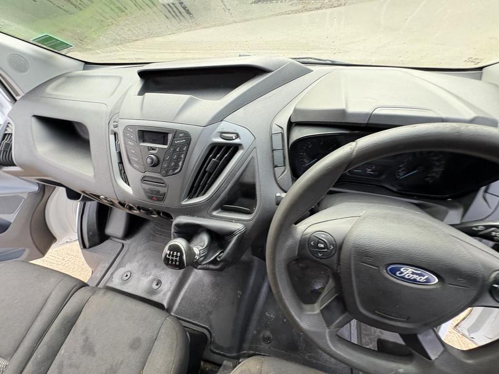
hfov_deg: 102.1
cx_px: 250
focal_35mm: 14
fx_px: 202
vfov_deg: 85.7
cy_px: 187
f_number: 2.2
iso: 160
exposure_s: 1/99
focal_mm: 2.22
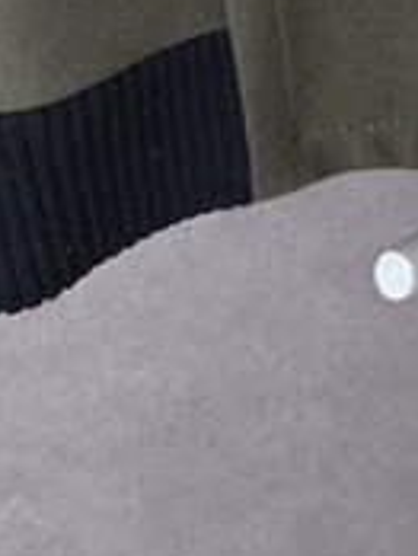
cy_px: -629
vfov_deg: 15.1
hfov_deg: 14.4
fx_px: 1590
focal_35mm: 99
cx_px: 531
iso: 640
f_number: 1.7
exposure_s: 1/120
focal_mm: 6.3
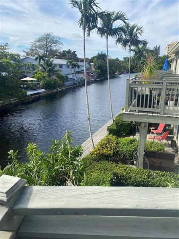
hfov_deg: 53.1
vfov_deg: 67.3
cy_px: 120
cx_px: 90
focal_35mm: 26
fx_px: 179
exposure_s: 1/2028
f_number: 1.8
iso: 32
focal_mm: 4.25
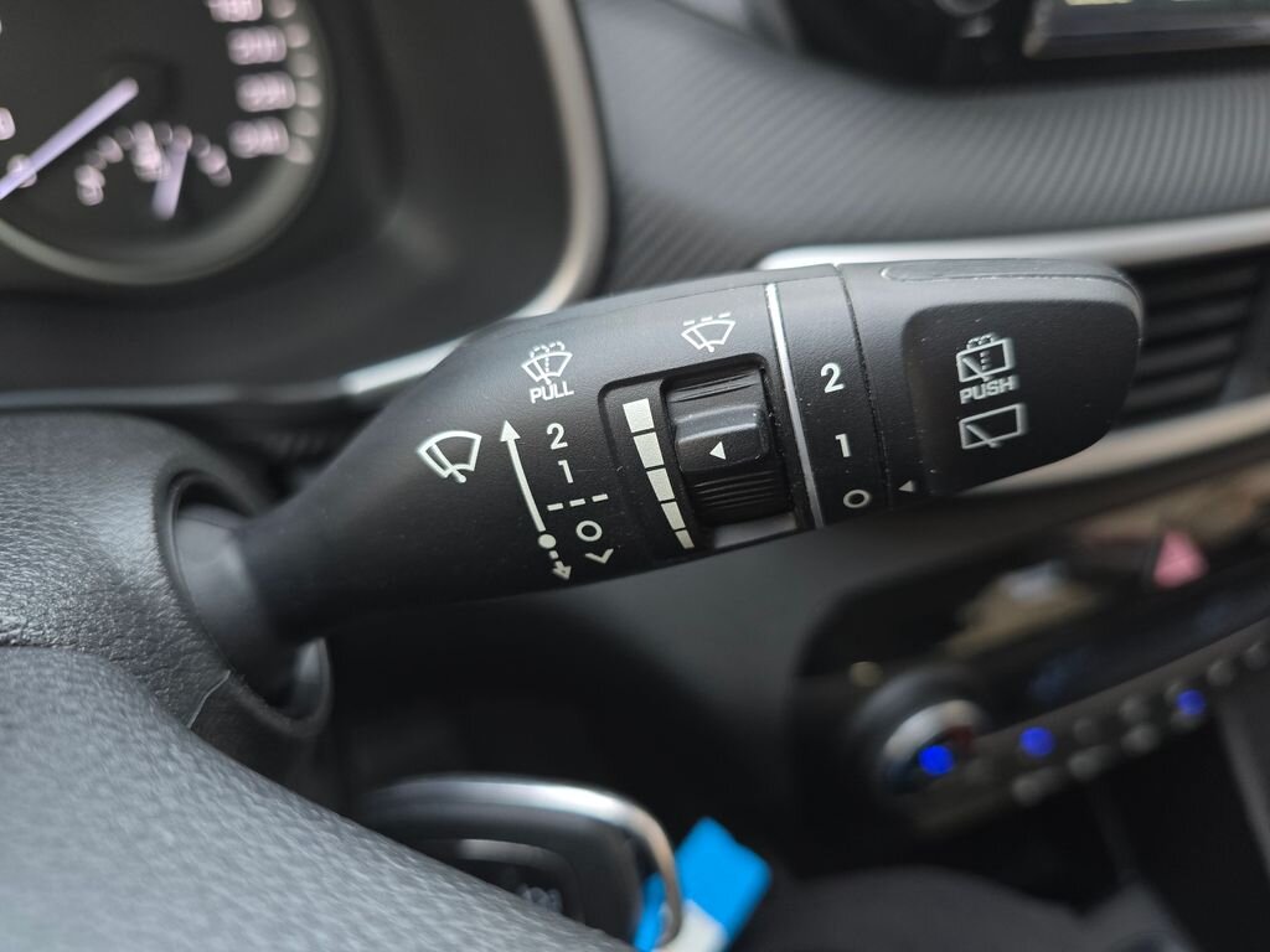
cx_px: 635
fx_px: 844
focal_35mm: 23
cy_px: 476
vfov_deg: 58.9
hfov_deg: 73.9
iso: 200
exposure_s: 1/100
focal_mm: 6.3
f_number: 1.7
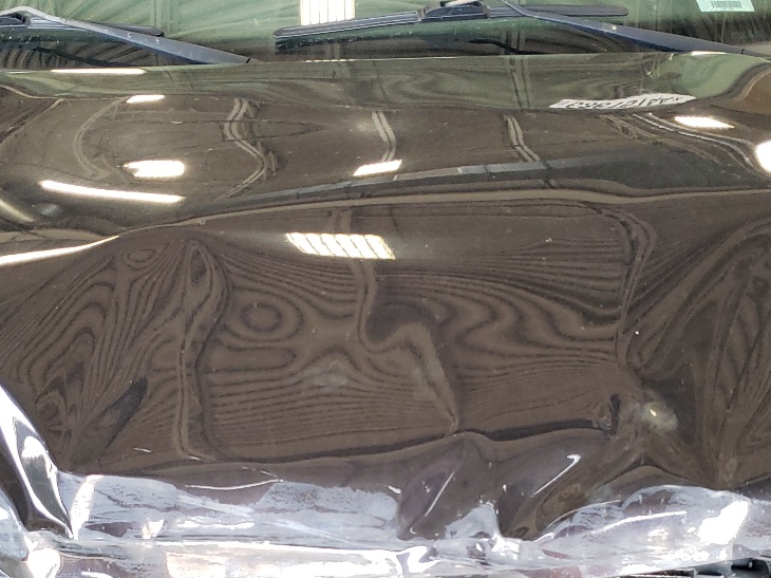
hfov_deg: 33.8
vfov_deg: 24.6
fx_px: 1269
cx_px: 386
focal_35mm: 57
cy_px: 560
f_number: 1.5
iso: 156
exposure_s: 1/60.2
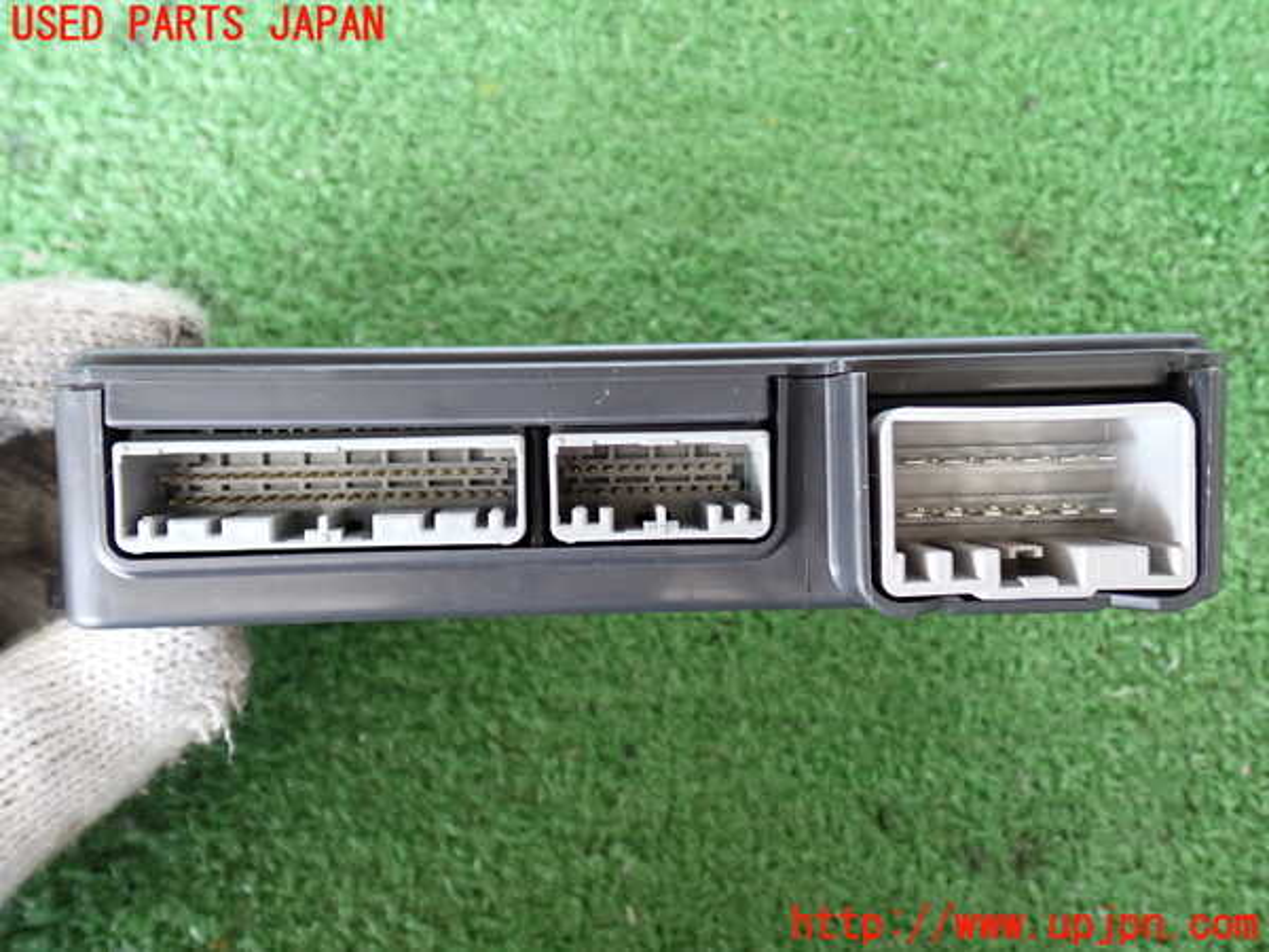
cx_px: 634
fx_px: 1173
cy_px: 476
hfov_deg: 56.8
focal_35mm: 32
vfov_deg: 44.2
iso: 400
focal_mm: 5.79
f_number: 2.4
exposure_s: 1/30
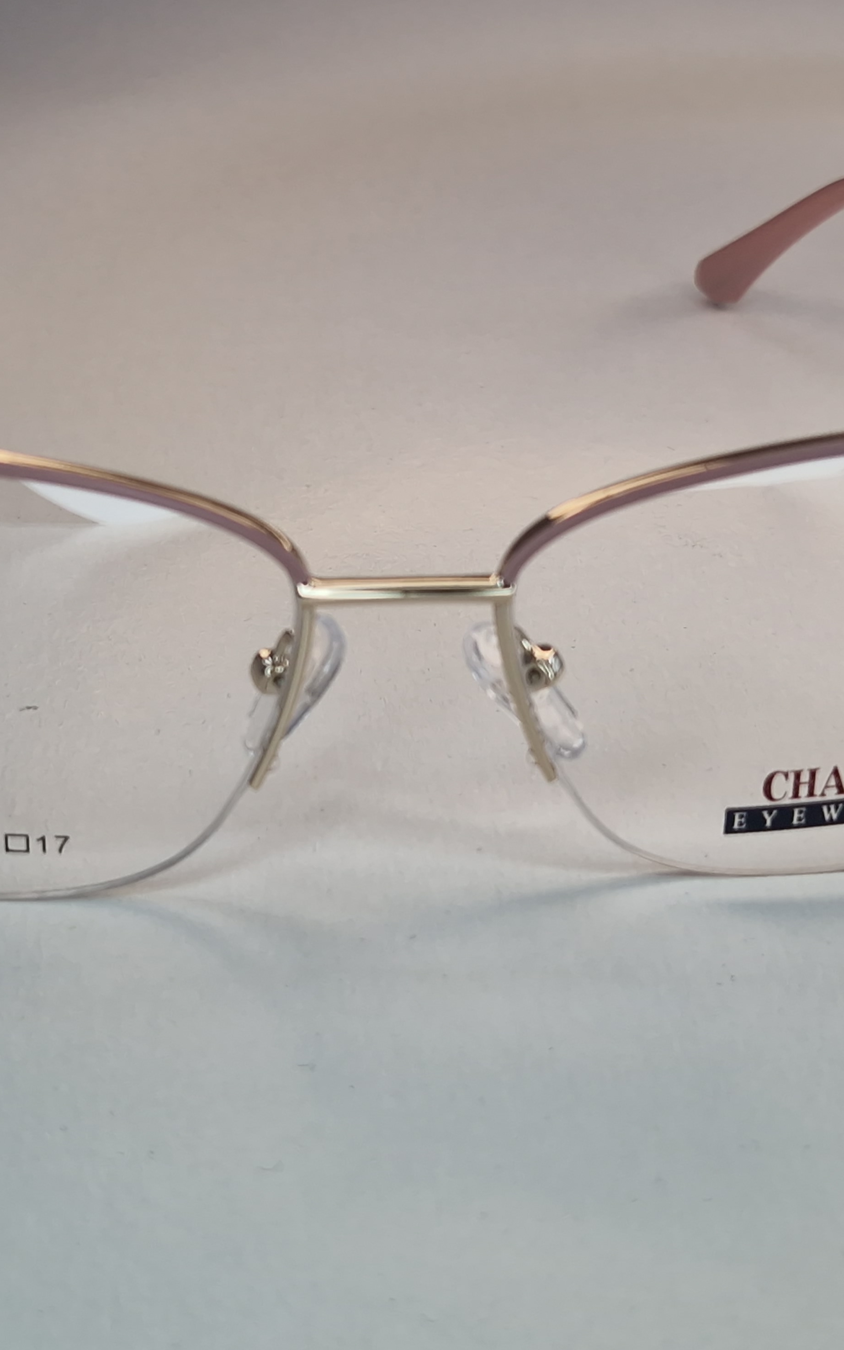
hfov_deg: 38.3
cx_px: 399
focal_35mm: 33
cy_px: 684
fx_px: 1214
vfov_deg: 58.1
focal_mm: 5.4
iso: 50
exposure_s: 1/224
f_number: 1.8
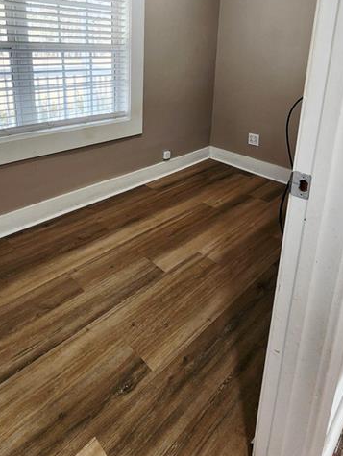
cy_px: 126
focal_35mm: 21
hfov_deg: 63.2
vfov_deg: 74.5
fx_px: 277
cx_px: 147
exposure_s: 1/60.2
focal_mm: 2.2
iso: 160
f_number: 2.2
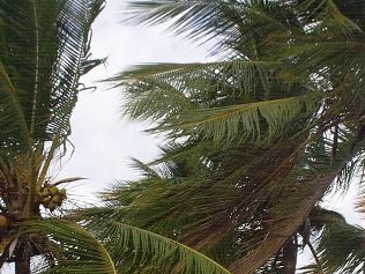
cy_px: 177
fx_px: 1107
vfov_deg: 14.1
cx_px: 221
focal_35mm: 105
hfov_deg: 18.7
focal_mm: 6
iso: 100
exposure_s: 1/784
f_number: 4.5
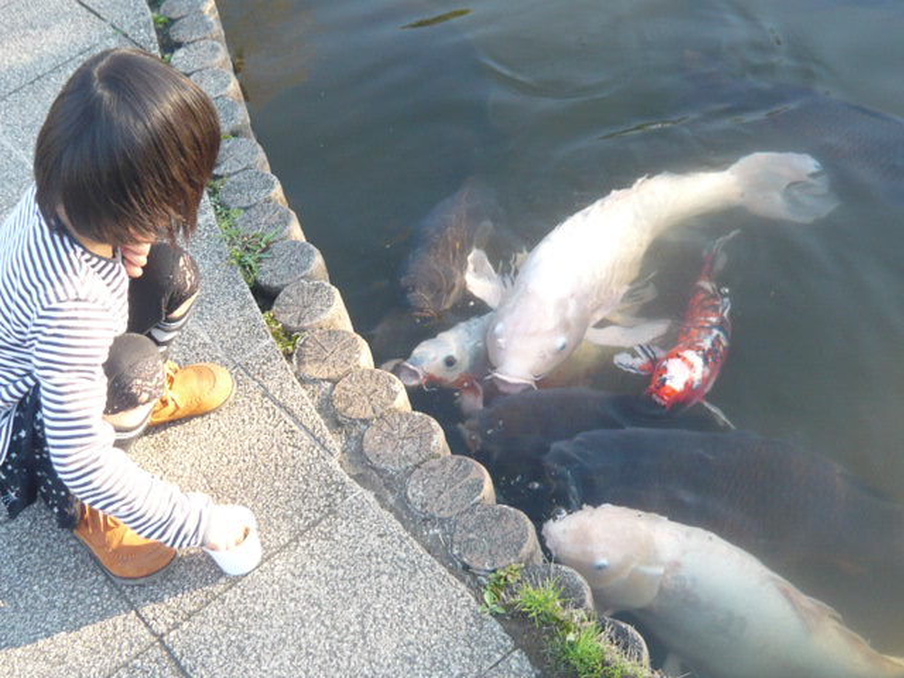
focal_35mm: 51
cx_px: 452
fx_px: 1332
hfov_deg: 37.5
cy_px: 339
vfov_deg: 28.6
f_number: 3.1
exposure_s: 1/80
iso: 100
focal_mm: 5.5
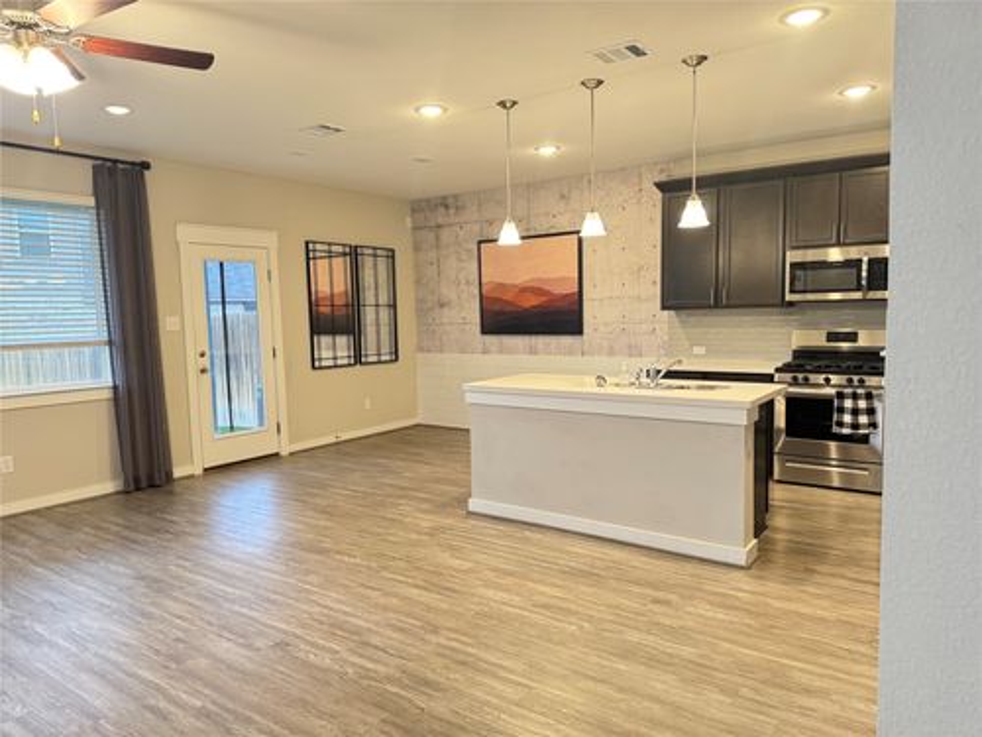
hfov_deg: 71.6
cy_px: 368
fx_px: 681
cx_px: 491
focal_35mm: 24
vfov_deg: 56.8
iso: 320
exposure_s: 1/60
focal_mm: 6.76
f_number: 1.78
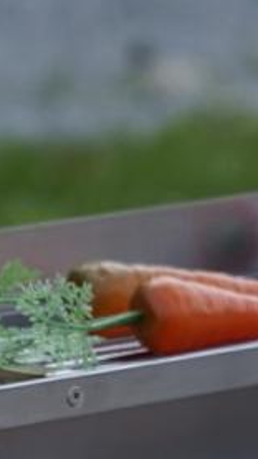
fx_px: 6177
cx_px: -58
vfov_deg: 4.2
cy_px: 832
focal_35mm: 507
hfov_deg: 2.4
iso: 100
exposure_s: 1/320
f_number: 3.5
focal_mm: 70
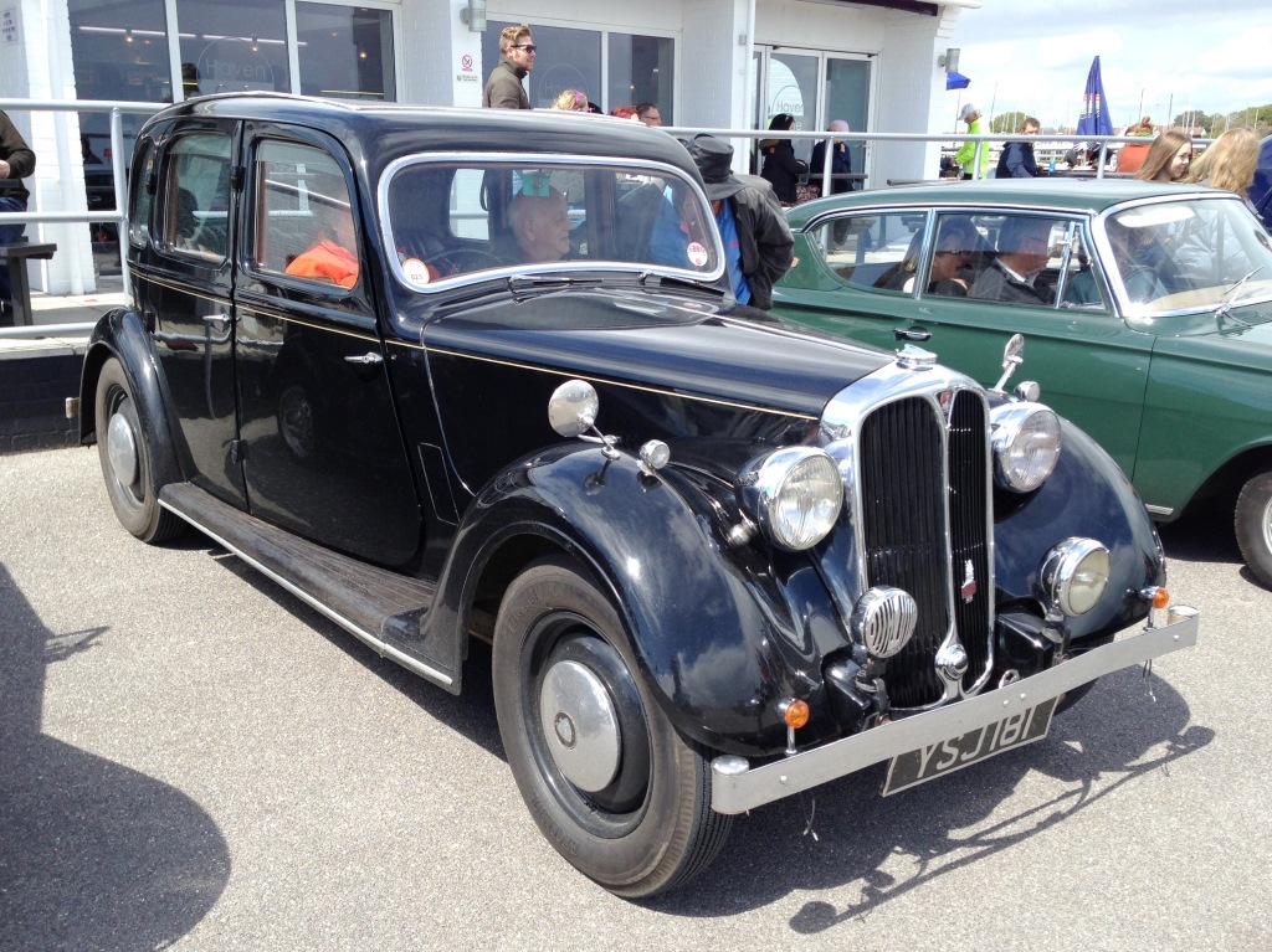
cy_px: 476
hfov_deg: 55.4
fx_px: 1212
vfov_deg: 42.9
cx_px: 636
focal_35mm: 33
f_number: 2.4
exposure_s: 1/602
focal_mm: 4.12
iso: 50
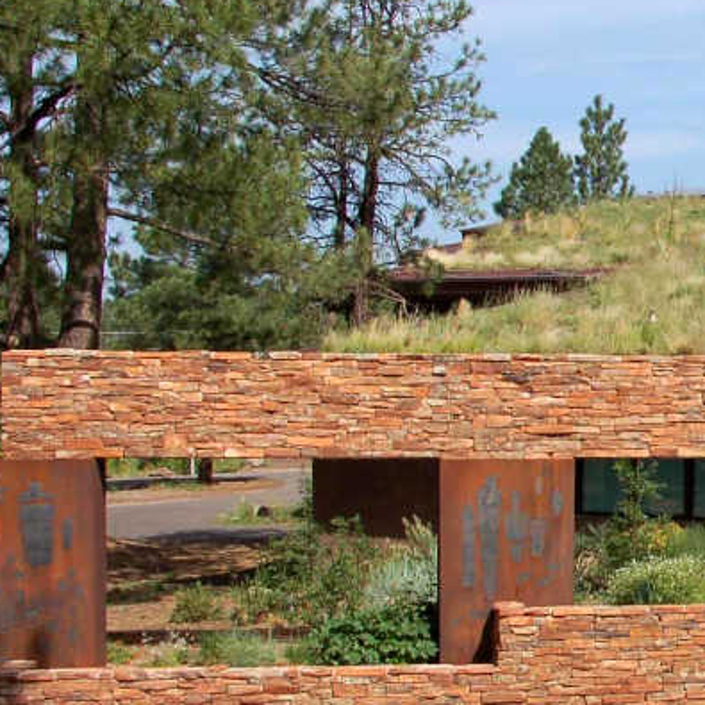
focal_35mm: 89
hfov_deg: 18.1
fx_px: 2051
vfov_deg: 19.5
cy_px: 411
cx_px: 933
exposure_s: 1/400
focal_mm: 20
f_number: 10
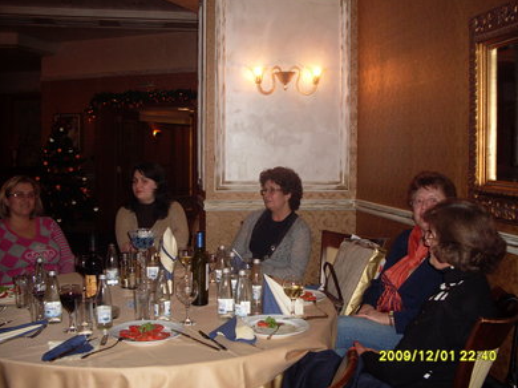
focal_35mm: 39
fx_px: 583
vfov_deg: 36.8
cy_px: 195
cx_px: 263
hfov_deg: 47.9
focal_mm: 6.3
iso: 100
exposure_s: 1/45
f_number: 2.8
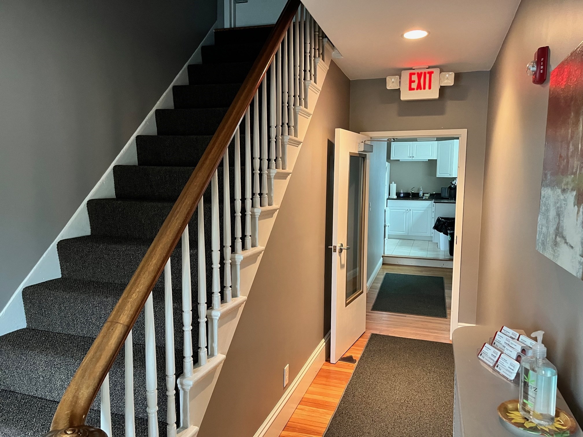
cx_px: 292
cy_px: 218
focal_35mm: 26
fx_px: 438
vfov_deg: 53.1
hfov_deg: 67.3
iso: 500
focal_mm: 5.1
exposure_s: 1/40
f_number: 1.6
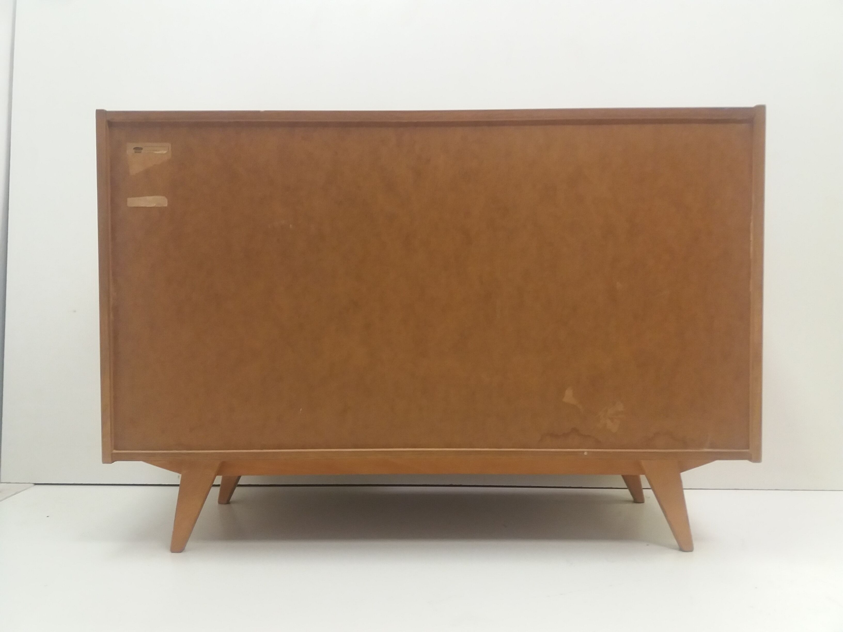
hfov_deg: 63.4
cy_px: 316
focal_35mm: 28
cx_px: 422
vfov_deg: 49.7
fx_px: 682
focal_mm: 3.7
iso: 160
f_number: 1.9
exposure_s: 1/33
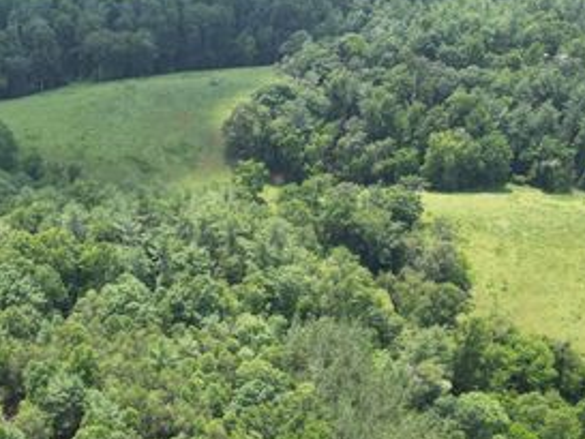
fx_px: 744
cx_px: 120
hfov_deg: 41.2
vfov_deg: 32.1
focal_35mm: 44
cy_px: 342
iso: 100
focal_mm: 6.72
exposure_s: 1/800
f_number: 1.7
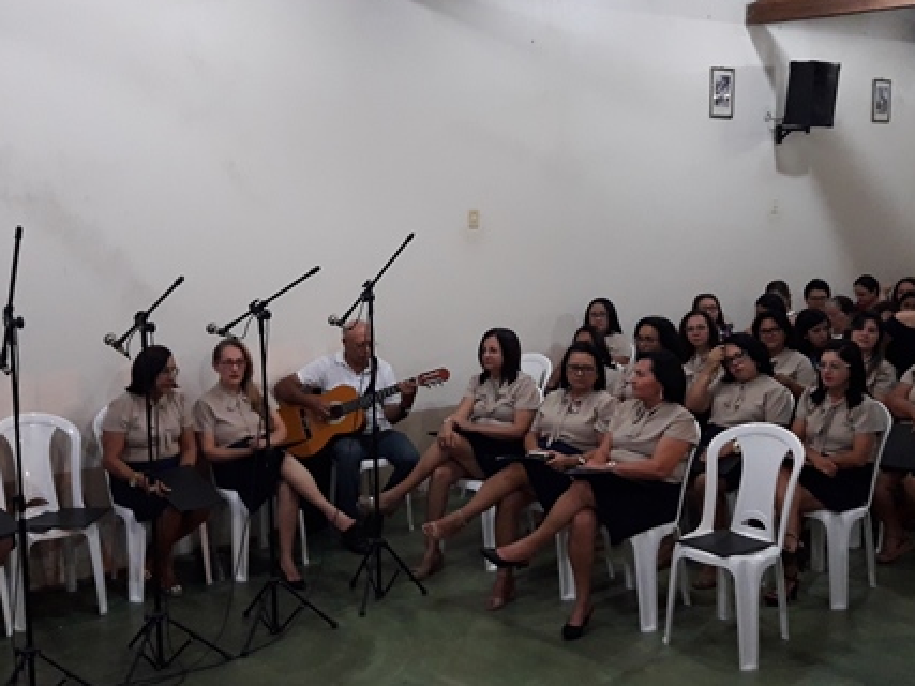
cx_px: 424
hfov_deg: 44.8
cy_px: 313
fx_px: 1110
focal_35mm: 42
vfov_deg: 34.3
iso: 200
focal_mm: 3.7
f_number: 1.9
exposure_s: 1/30
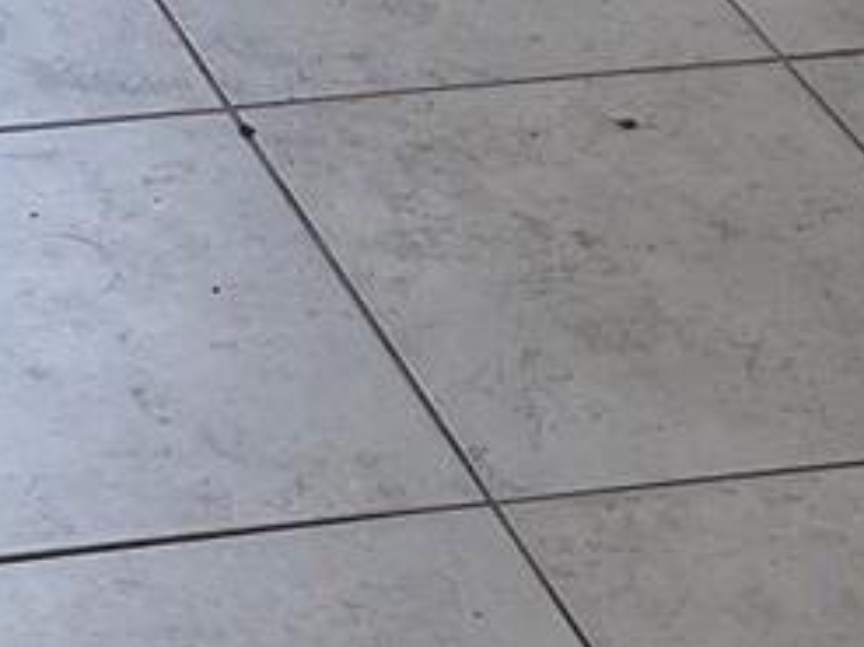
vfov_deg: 8.1
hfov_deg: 11.6
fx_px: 4041
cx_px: -490
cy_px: -1154
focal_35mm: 162
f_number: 1.6
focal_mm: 5.1
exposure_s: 1/171
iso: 32
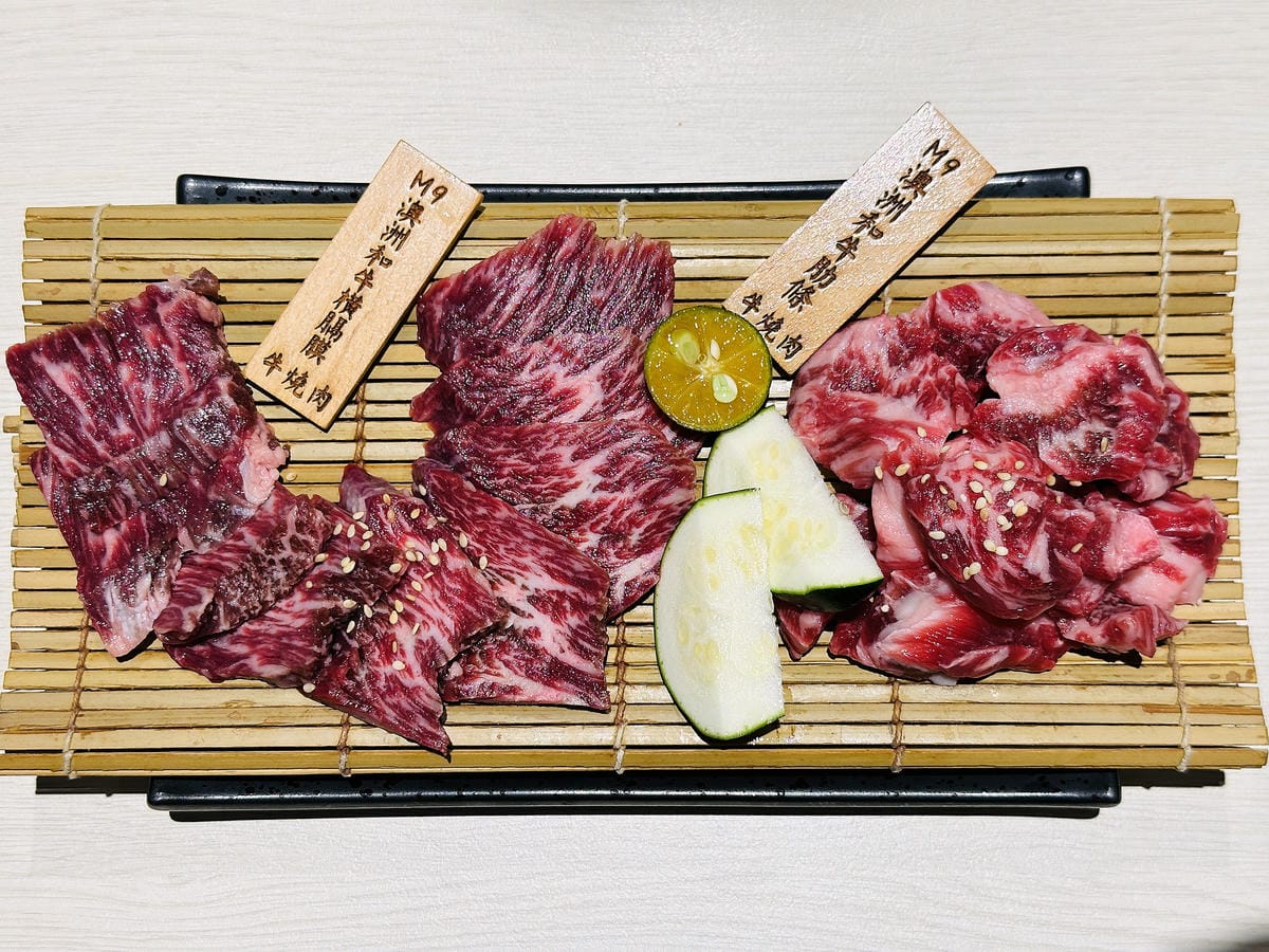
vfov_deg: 30.3
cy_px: 476
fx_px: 1760
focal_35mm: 48
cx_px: 634
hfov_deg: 39.7
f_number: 1.78
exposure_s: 1/120
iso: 64
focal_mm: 6.86
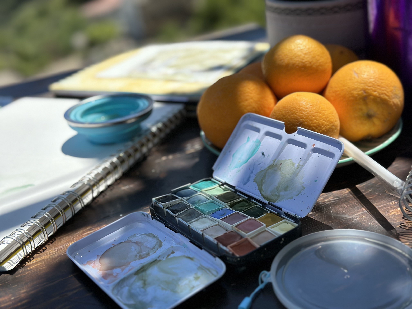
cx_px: 206
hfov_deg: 39.7
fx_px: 571
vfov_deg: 30.3
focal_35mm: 48
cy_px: 154
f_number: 1.78
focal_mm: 6.86
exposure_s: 1/5882
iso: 100
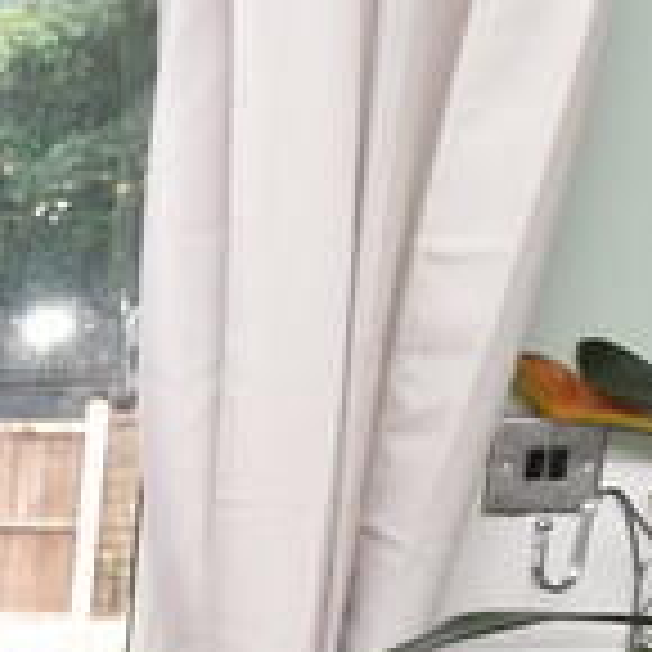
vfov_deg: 17.5
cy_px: 960
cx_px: -827
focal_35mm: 90
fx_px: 1918
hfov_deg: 14.3
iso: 800
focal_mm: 10
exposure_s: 1/125
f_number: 4
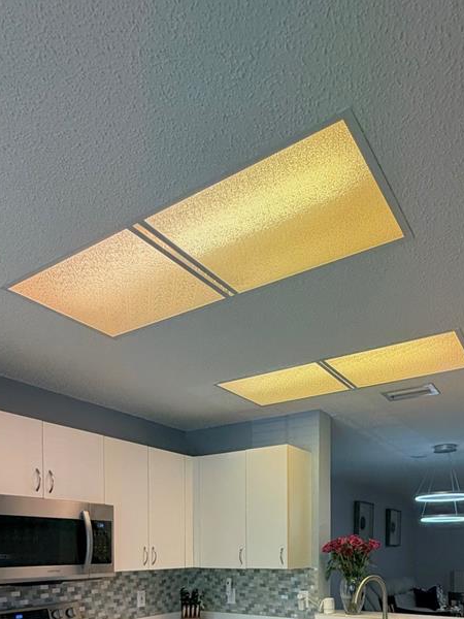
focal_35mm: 28
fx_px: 500
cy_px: 568
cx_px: 256
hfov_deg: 49.7
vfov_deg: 54.4
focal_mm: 2.22
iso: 125
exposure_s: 1/120
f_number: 2.2
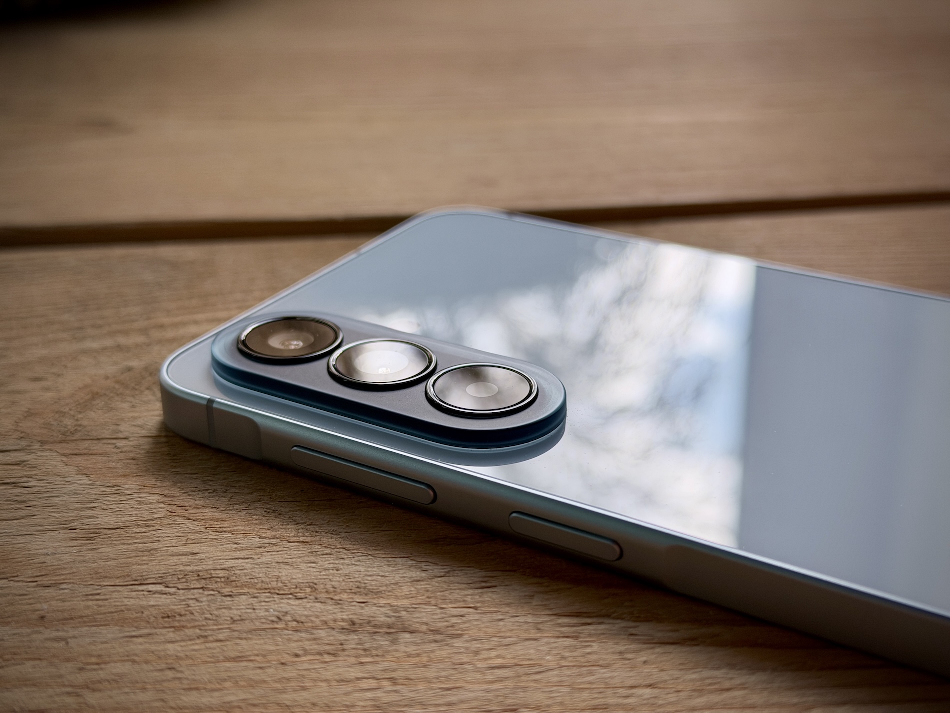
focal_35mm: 48
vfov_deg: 30.3
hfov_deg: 39.7
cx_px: 475
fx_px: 1317
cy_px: 356
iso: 50
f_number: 1.78
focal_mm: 6.76
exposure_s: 1/138
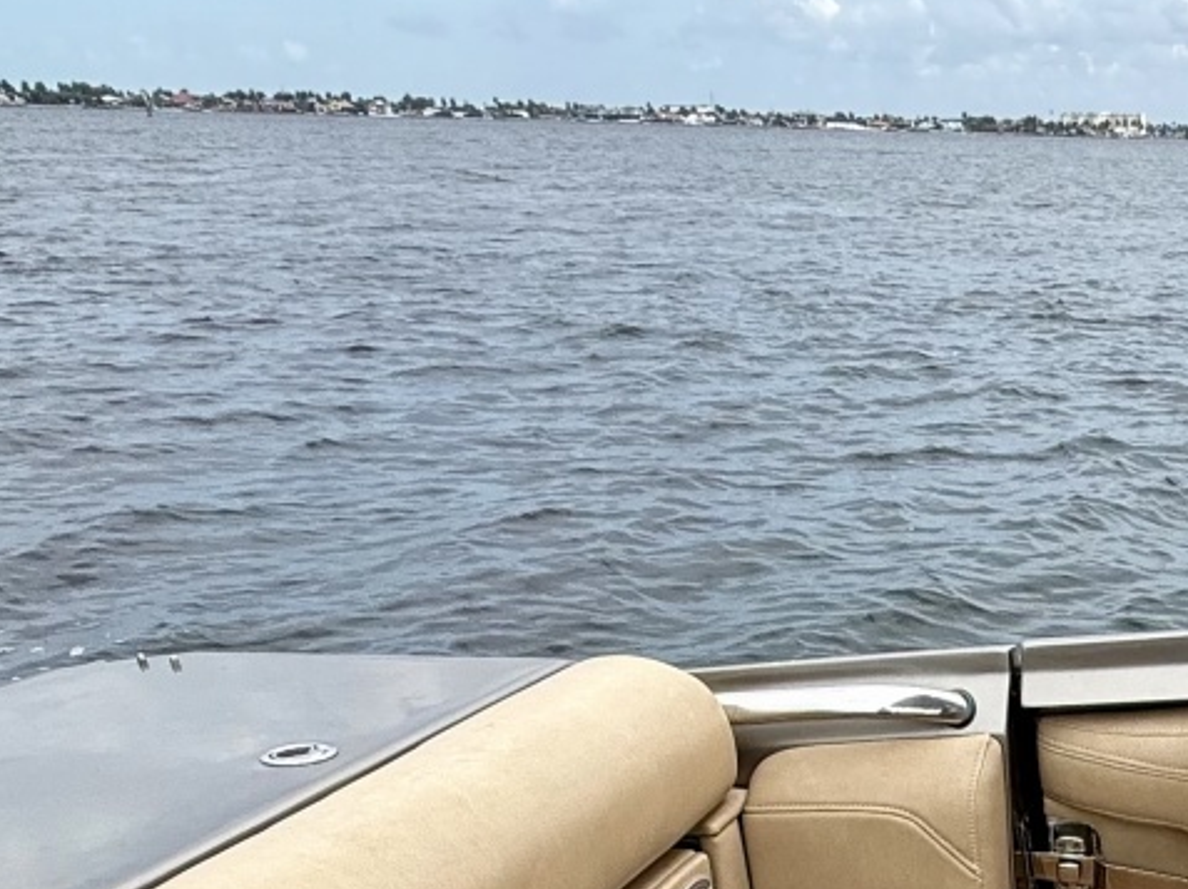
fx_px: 1612
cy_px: 1300
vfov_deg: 24.6
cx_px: 1054
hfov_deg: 37.9
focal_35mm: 47
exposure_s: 1/1105
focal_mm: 2.22
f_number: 2.2
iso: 50
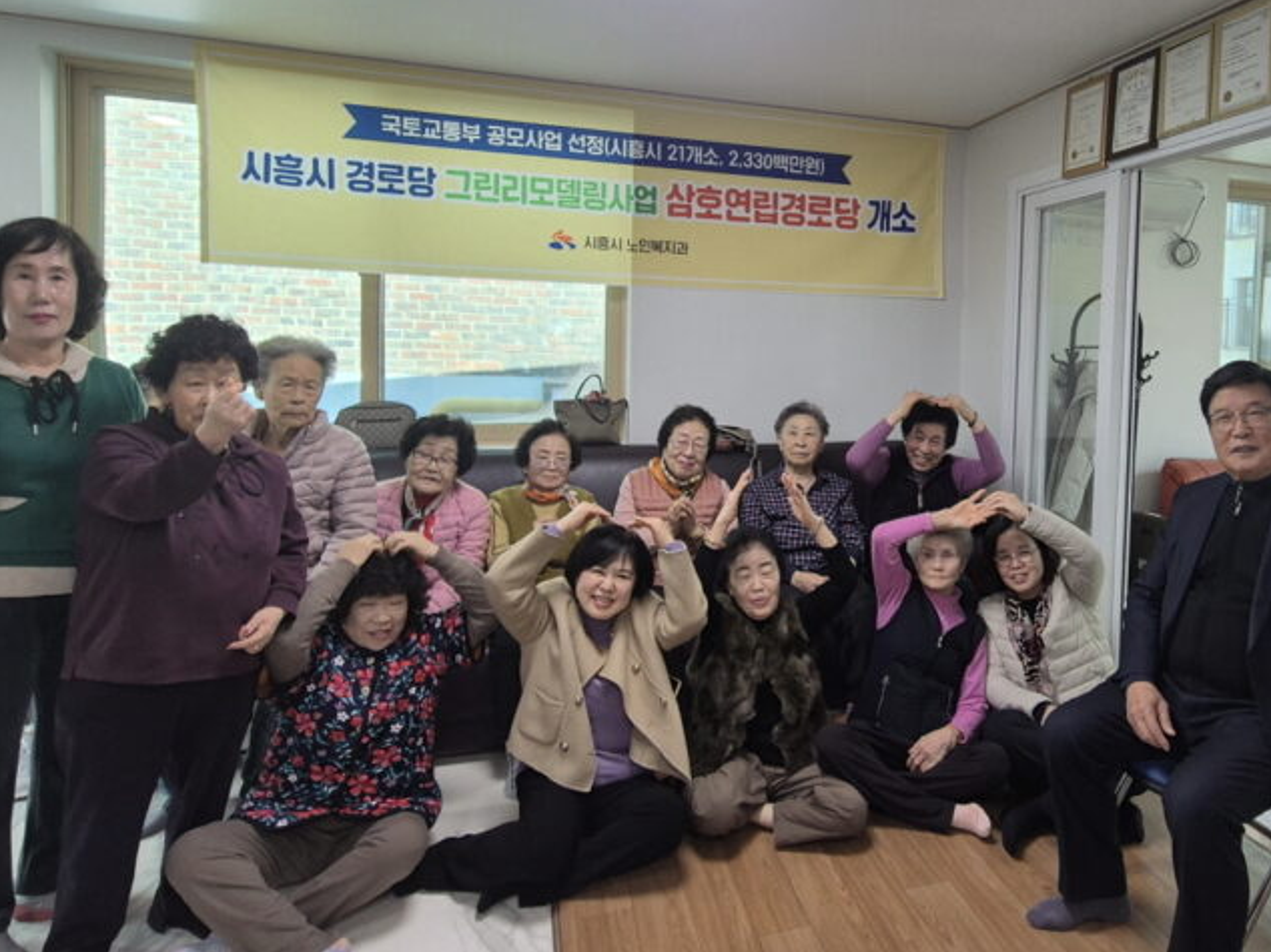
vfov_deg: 62.8
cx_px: 826
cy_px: 377
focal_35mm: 21
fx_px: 771
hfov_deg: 77.0
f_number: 2.2
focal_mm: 2.2
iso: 100
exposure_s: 1/60
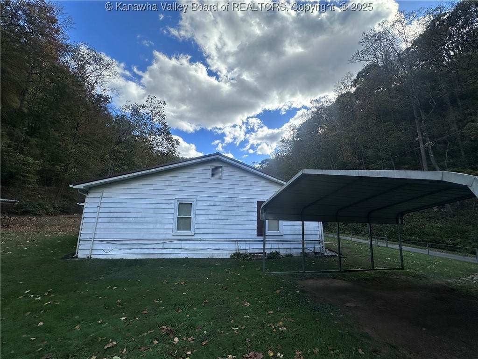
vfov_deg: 85.7
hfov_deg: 102.1
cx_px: 239
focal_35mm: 14
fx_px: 193
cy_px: 180
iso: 40
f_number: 2.2
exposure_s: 1/1553
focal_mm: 2.22
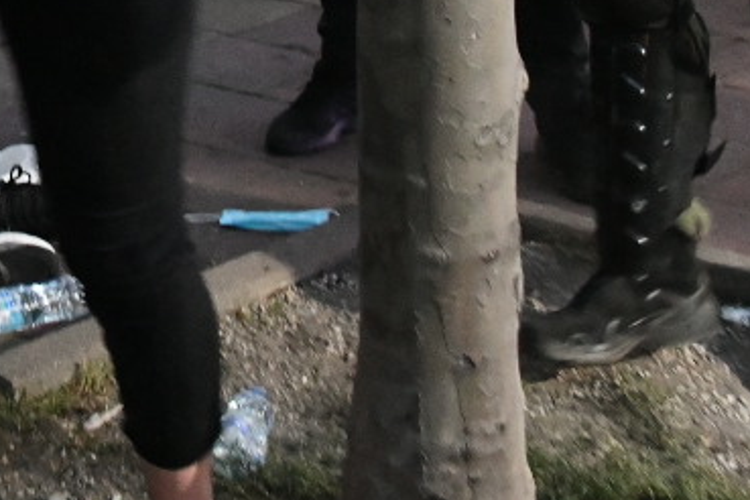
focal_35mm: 136
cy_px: -248
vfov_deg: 9.8
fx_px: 2833
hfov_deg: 14.1
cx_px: -376
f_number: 4
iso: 6400
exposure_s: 1/60
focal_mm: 31
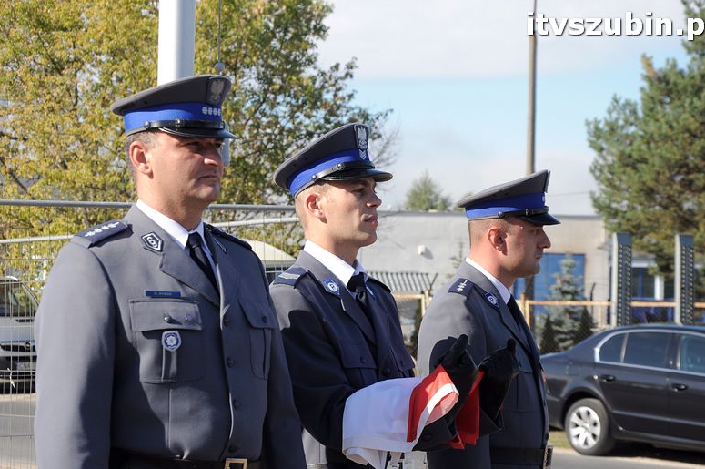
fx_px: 1995
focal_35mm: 102
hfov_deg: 20.0
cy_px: 254
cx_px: 345
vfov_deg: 13.4
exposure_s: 1/800
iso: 400
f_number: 7.1
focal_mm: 62
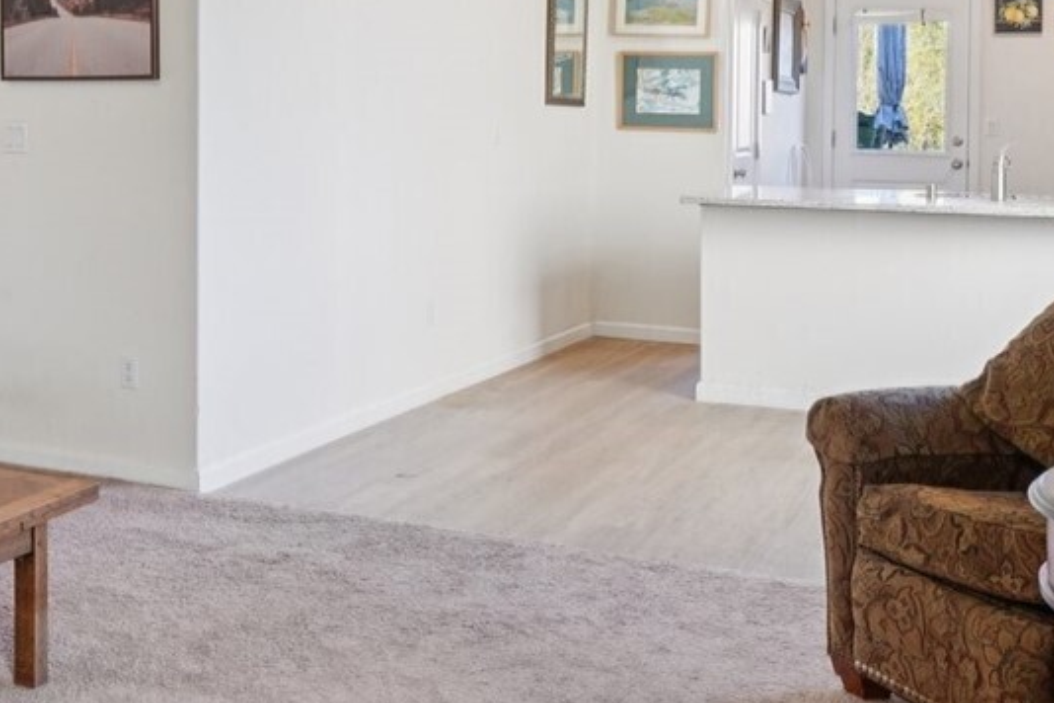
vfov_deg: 24.5
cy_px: 114
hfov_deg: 35.6
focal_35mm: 54
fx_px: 1581
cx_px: 202
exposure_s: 1/15
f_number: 8
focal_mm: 17
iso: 400
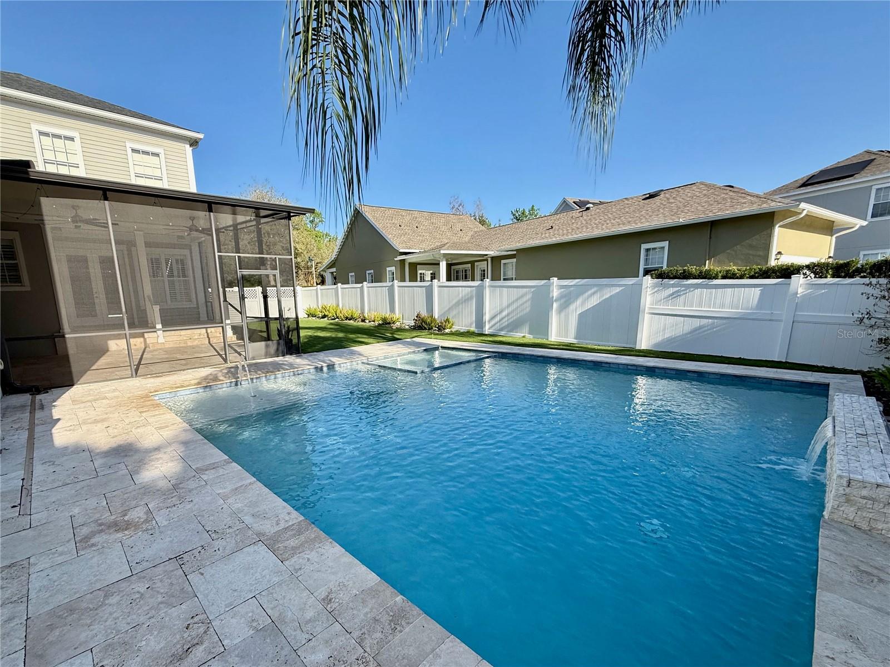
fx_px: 360
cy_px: 334
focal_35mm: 14
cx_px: 445
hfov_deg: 102.1
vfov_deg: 85.6
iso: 64
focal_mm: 2.22
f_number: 2.2
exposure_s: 1/1259
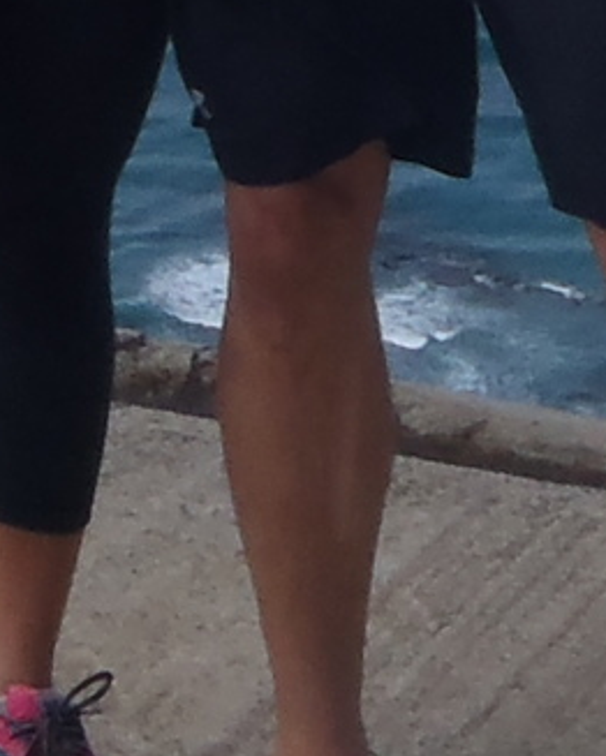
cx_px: 164
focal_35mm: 209
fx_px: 4681
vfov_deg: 8.4
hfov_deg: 7.4
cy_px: -1118
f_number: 5.6
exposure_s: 1/320
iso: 80
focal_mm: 5
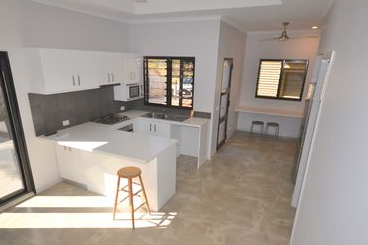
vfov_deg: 54.8
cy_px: 144
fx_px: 235
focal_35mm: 23
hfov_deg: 76.1
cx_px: 177
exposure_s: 1/80
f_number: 4.5
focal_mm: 12
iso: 100
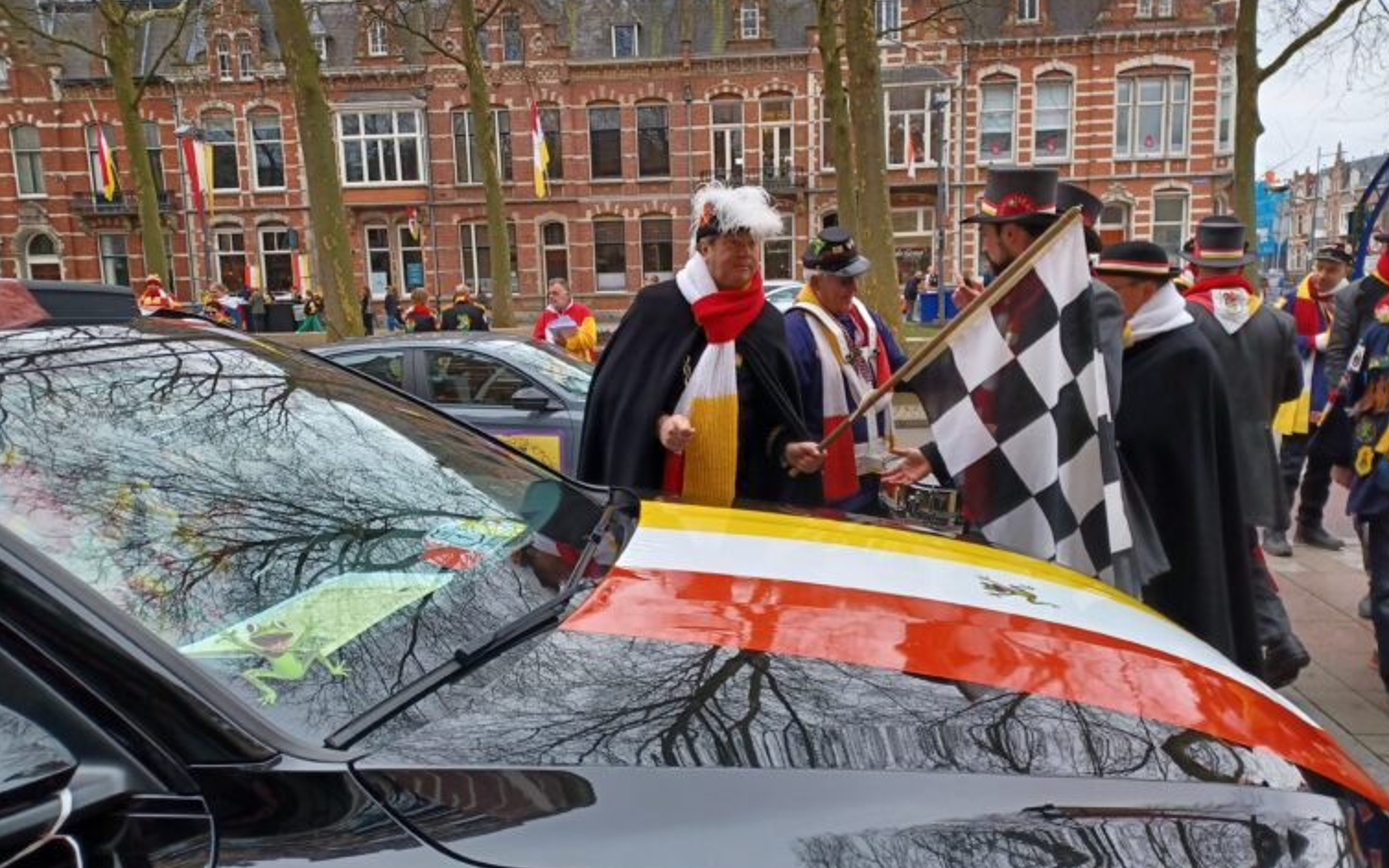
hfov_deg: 68.4
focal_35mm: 27
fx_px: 1022
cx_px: 704
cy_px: 424
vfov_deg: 46.0
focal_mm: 4.6
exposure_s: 1/100
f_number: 1.8
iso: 40
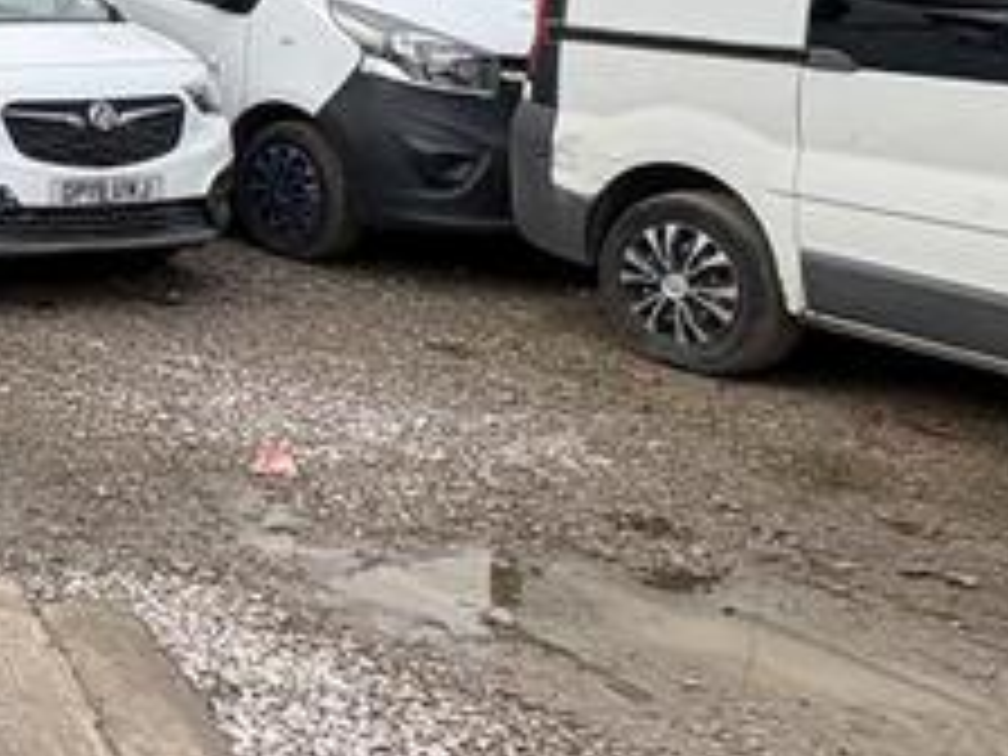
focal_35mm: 56
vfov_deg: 25.5
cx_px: -626
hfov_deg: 24.1
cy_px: 117
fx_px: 1631
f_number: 2.2
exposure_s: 1/373
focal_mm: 2.22
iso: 40
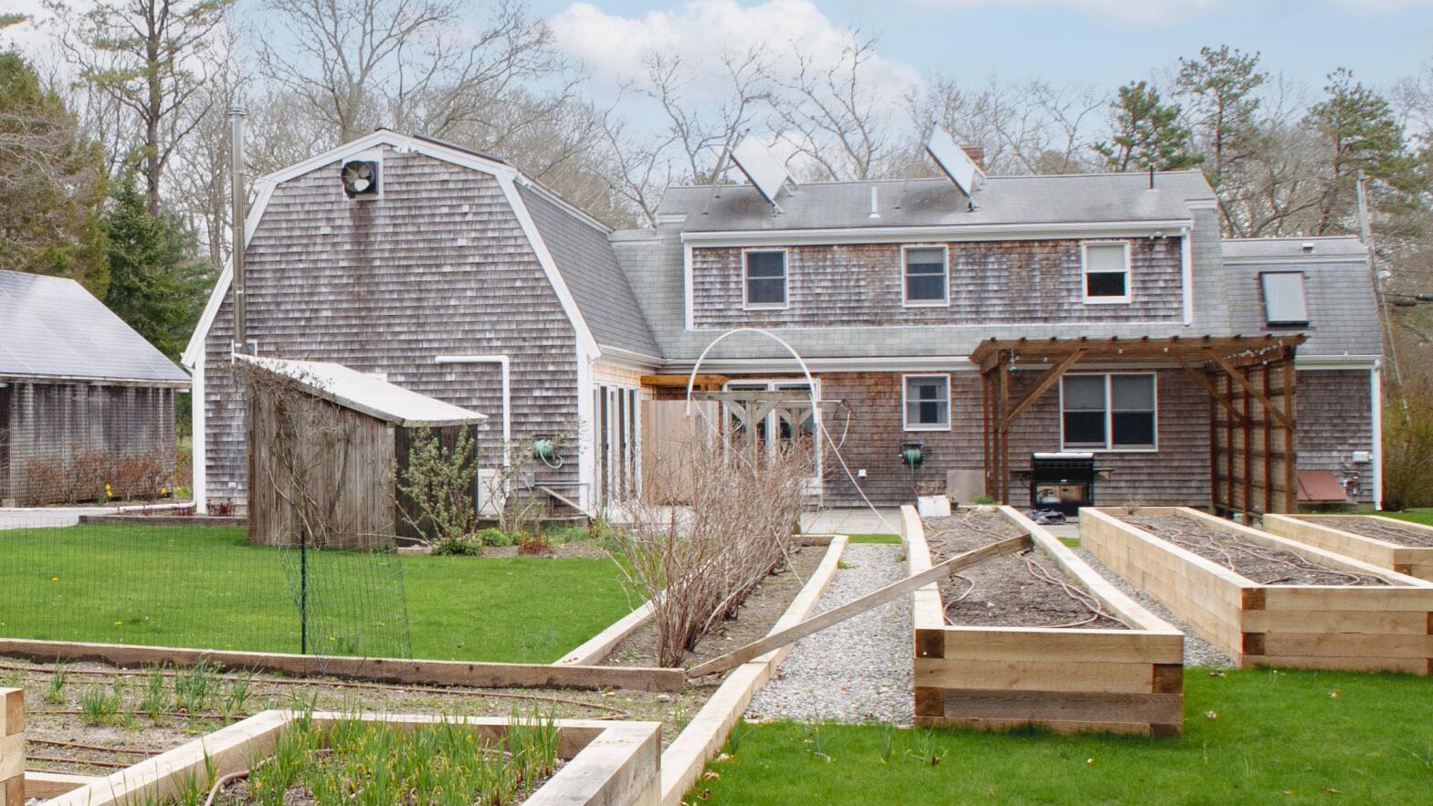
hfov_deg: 36.2
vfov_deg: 22.2
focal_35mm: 54
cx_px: 157
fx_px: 2052
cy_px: 510
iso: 250
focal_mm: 18
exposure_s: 1/125
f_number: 10
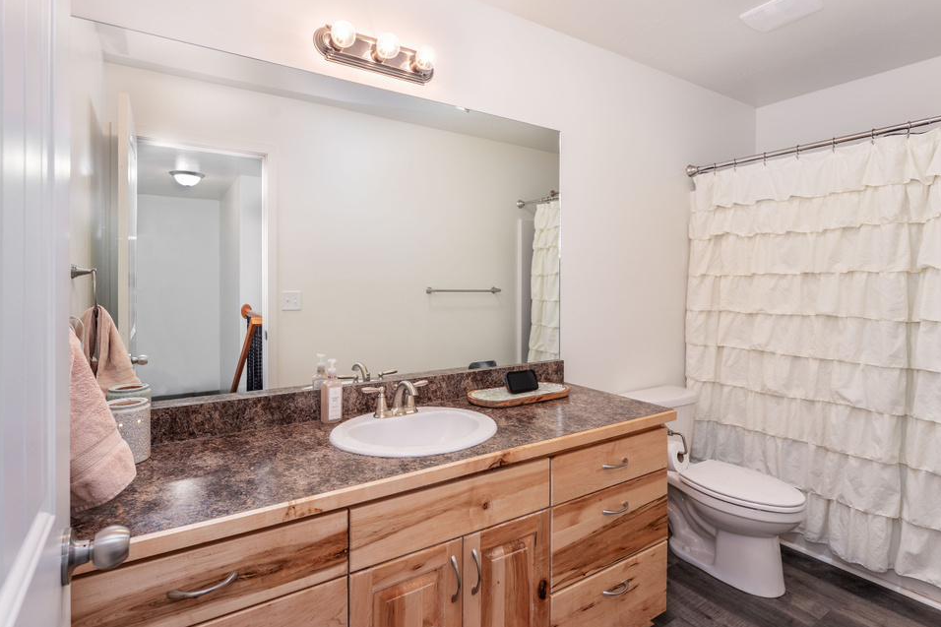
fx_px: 392
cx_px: 493
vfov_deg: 77.3
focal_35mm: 15
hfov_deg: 100.3
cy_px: 316
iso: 320
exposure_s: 1/20
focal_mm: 14
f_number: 7.1
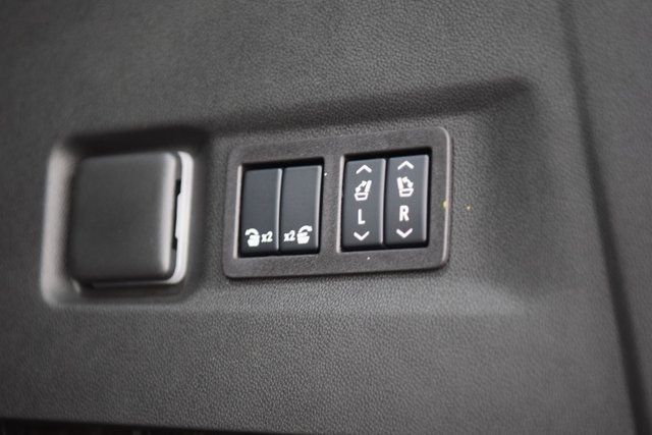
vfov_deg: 13.0
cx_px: 326
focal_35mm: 105
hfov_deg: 19.5
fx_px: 1902
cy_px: 218
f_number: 2.8
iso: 1600
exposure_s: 1/4
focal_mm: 70
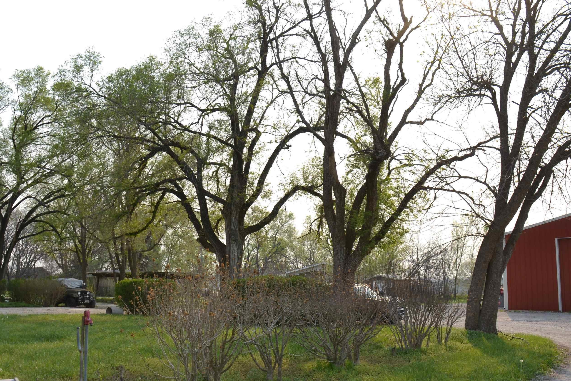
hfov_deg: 57.0
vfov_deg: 39.9
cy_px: 222
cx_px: 245
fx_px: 523
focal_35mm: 33
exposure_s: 1/250
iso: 100
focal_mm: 18
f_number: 8
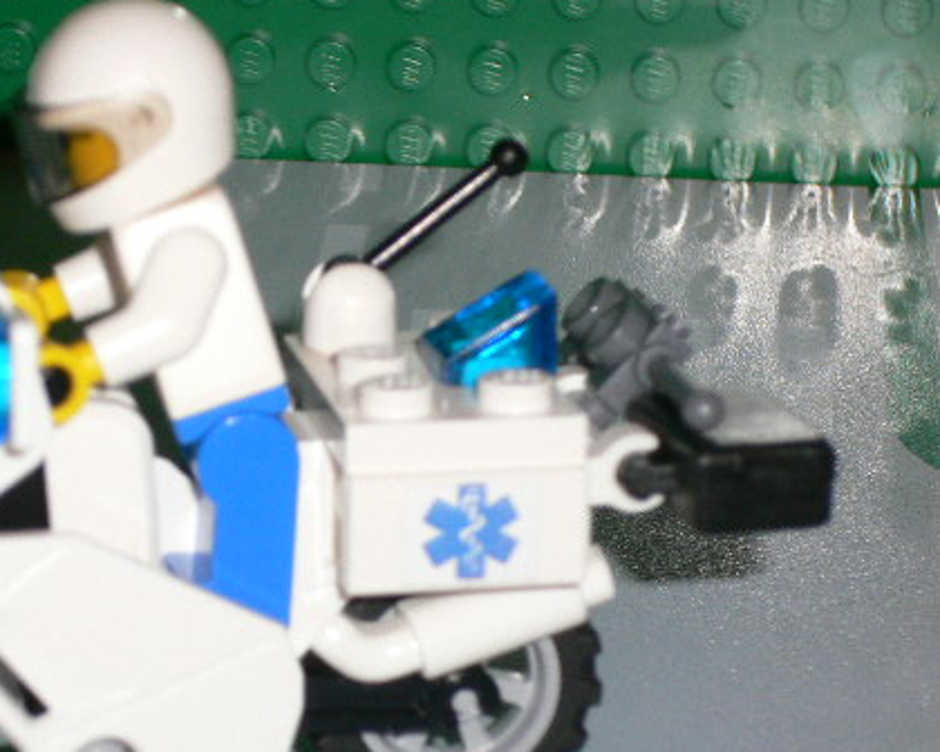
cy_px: 488
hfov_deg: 12.3
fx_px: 4340
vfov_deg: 9.9
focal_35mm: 156
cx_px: 239
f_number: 5
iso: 100
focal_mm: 17.4
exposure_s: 1/60
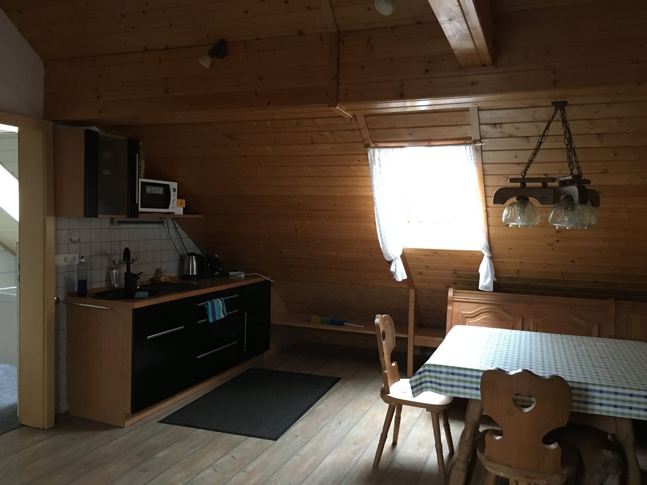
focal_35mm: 29
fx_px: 542
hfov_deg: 61.7
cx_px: 324
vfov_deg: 48.2
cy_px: 242
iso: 200
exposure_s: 1/20
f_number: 2.2
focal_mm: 4.15
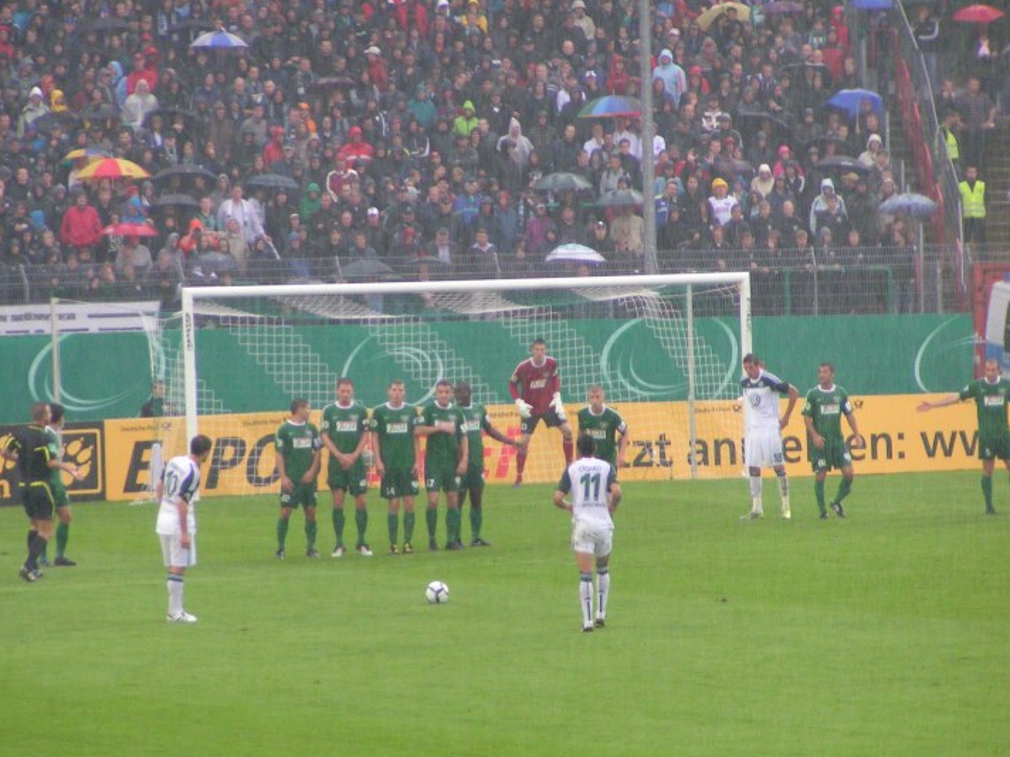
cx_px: 444
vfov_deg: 4.7
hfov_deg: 6.2
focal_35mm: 318
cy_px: 415
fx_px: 9278
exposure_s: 1/100
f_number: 3.5
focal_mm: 43.3
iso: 200
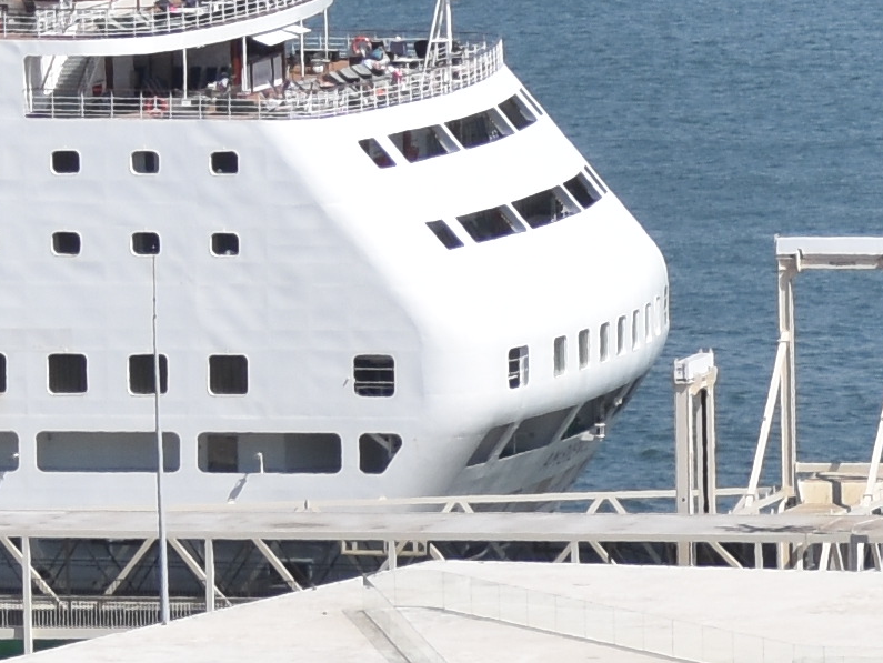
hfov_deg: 3.6
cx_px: 1476
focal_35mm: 544
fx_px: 13883
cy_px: 557
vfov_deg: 2.7
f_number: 8
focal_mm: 50
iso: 125
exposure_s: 1/500
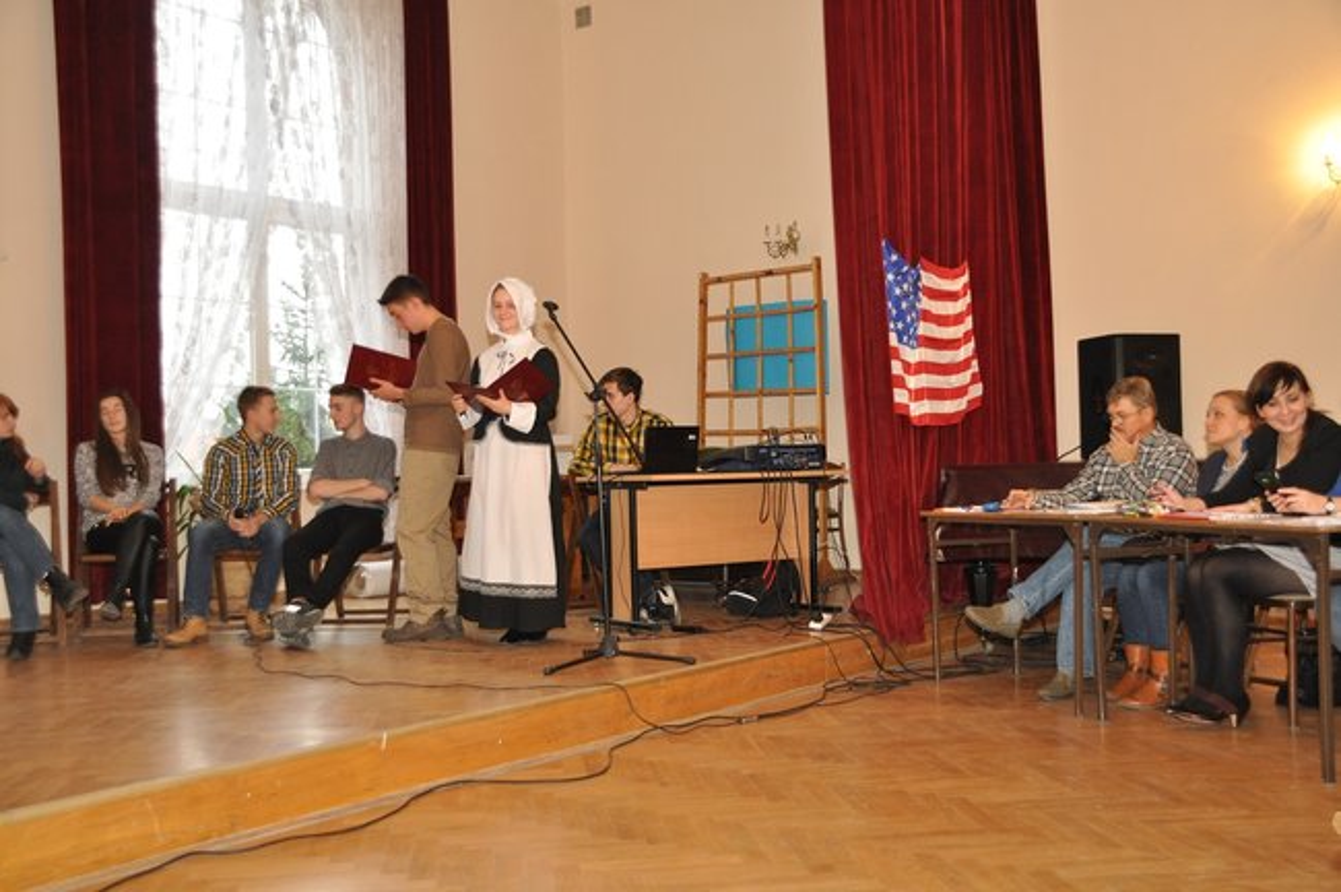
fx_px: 1395
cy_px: 446
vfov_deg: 35.4
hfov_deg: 51.3
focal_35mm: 38
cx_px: 670
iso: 800
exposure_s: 1/60
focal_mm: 25
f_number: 4
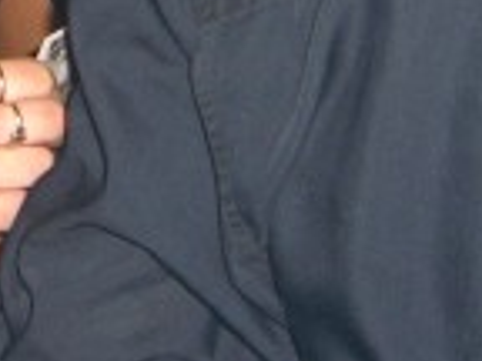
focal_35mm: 158
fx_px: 2200
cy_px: -224
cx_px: -40
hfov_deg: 12.3
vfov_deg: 9.1
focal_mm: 7.9
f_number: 2.8
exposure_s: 1/60
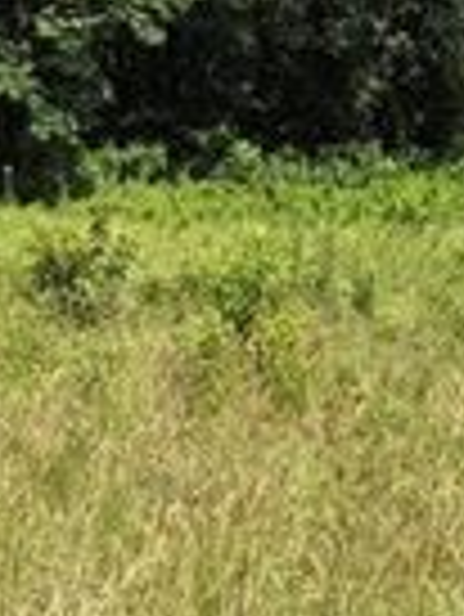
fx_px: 1999
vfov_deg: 17.4
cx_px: 221
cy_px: 119
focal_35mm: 112
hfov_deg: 13.2
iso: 25
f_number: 1.8
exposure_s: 1/1844
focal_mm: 5.4
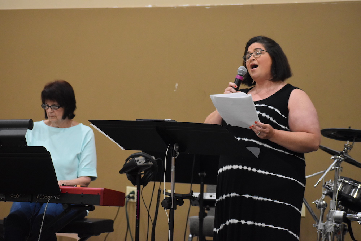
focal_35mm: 147
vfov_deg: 9.3
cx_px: 180
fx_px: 1474
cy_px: 120
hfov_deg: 14.0
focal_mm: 98
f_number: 4.8
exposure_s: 1/250
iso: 3600
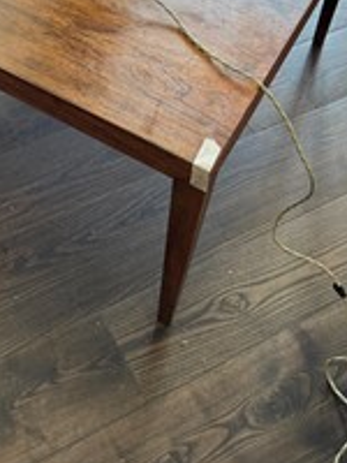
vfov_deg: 37.0
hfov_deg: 29.5
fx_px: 642
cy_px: 44
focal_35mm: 48
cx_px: 67
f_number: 1.78
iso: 200
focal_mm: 6.76
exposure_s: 1/100
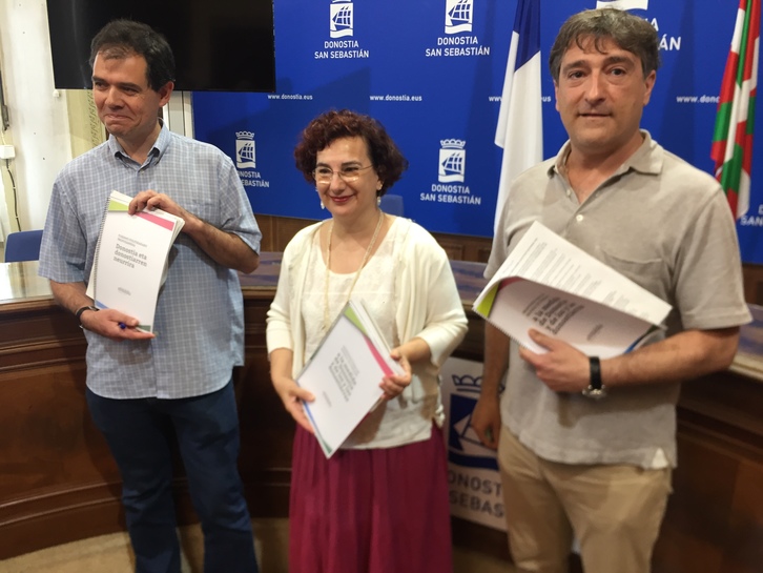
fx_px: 639
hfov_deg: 61.6
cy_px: 286
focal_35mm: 29
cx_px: 382
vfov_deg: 48.3
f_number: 2.2
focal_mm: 4.15
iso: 100
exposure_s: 1/33
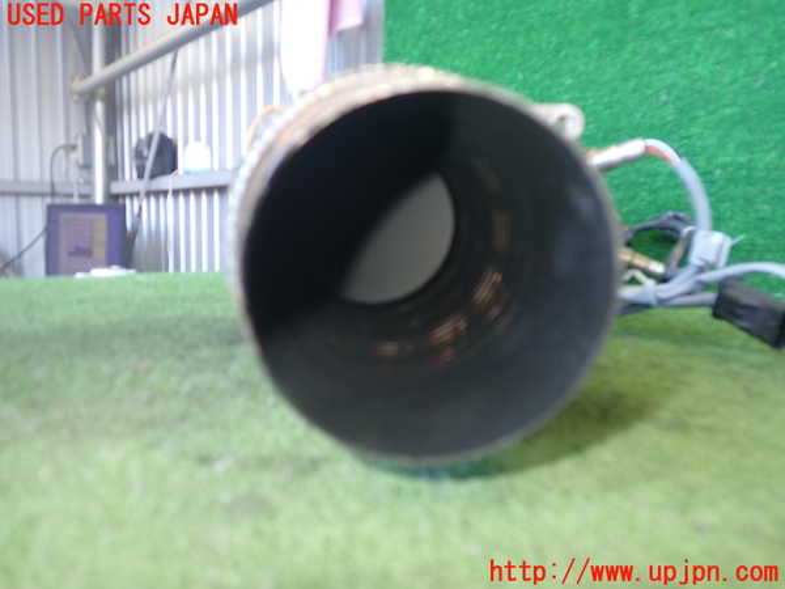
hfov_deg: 60.0
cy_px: 294
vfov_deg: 46.8
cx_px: 392
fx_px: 680
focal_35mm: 30
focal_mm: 5.4
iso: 200
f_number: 2.3
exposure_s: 1/30
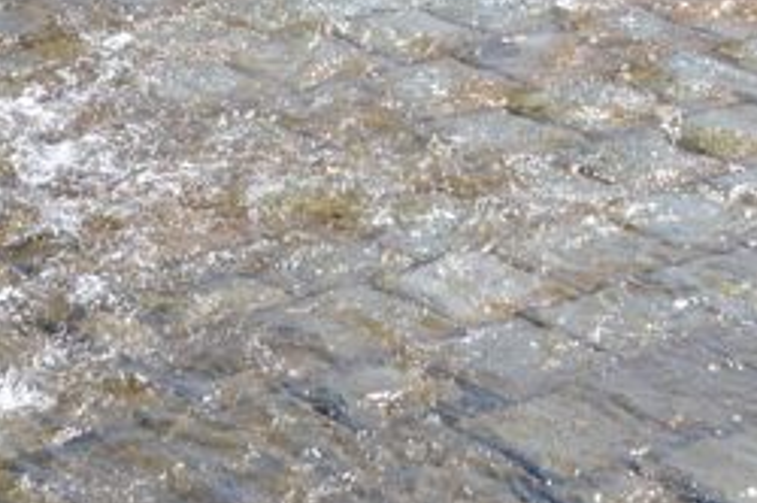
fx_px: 4137
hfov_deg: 10.4
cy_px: -439
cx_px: 285
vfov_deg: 6.8
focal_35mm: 197
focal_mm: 32
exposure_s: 1/1250
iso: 400
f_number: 8
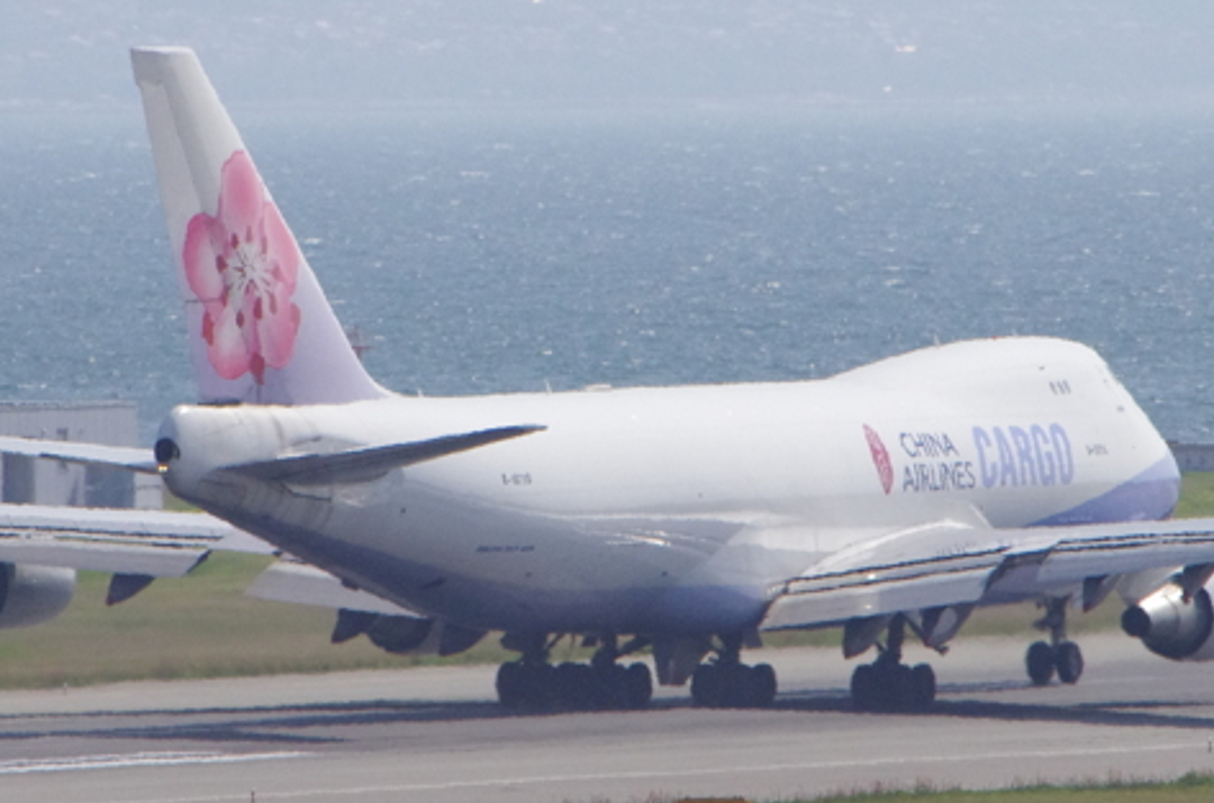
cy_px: 280
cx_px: 572
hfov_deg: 2.1
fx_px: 32768
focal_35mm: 974
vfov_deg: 1.4
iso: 1600
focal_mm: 300
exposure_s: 1/2000
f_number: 13
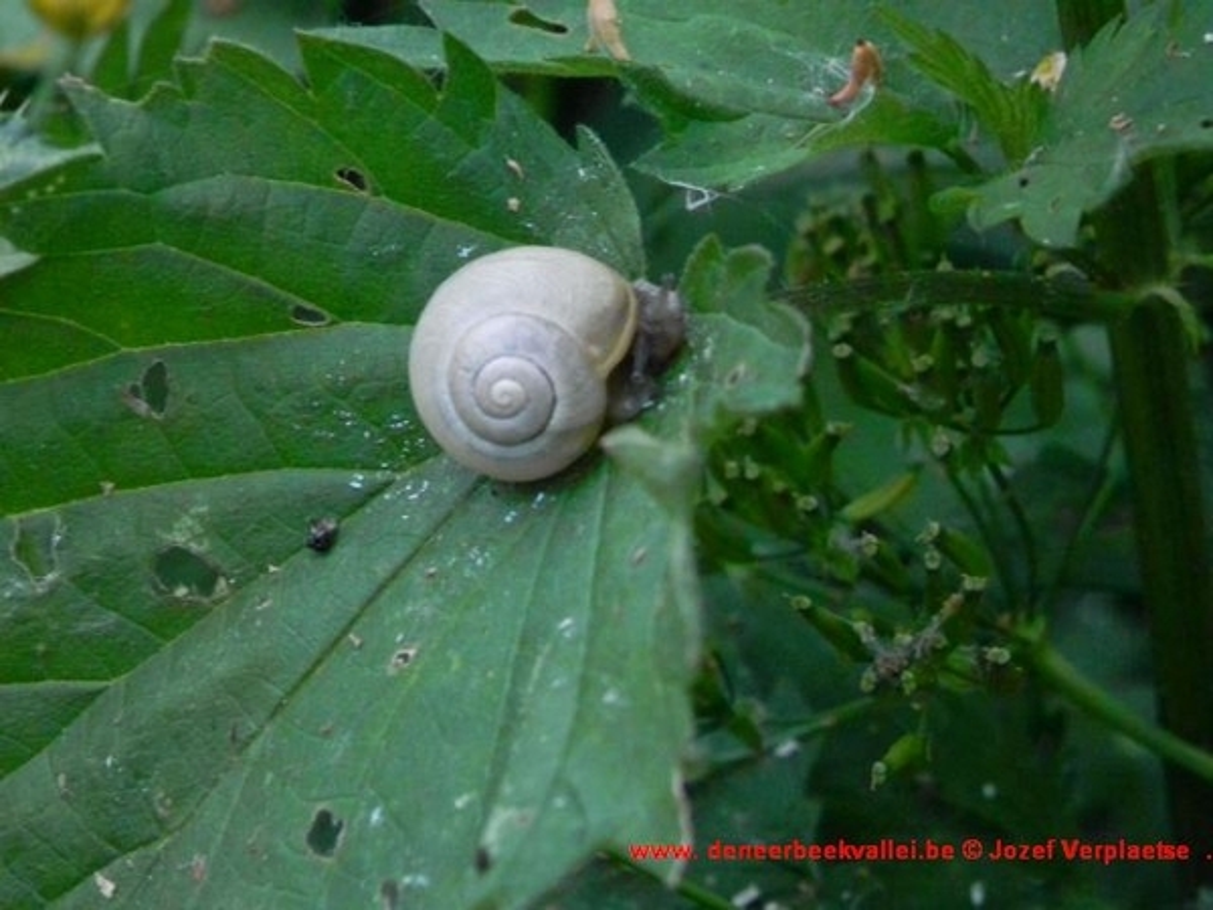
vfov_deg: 14.1
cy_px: 455
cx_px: 606
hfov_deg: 18.7
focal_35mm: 105
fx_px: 3679
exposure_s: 1/57.7
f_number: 4
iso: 1600
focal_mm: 18.8
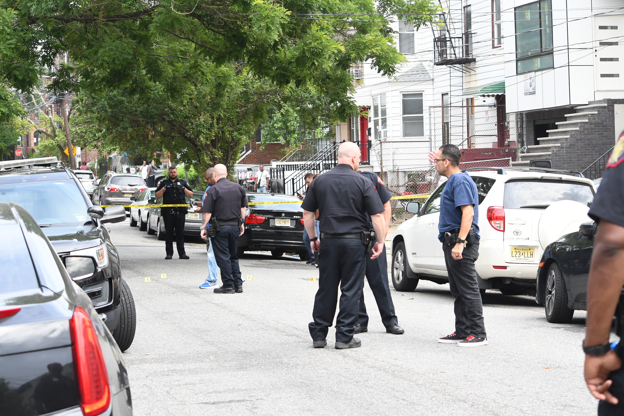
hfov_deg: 23.4
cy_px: 208
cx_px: 312
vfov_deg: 15.7
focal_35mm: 87
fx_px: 1508
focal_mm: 58
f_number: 6.3
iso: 800
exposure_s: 1/640
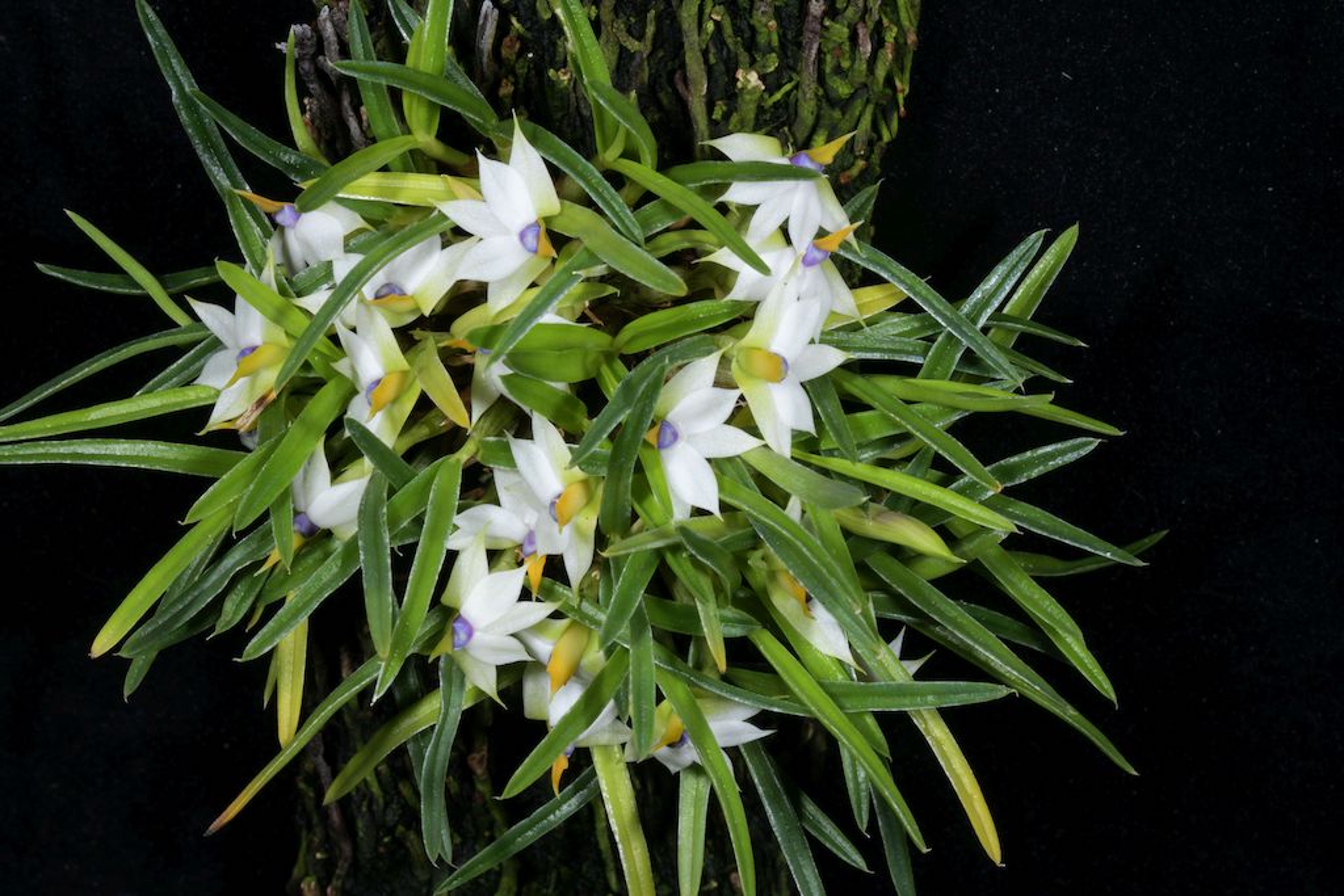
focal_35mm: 90
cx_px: 672
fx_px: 3360
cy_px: 448
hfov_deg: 22.6
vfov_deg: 15.2
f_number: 36
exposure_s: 1/200
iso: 160
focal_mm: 90
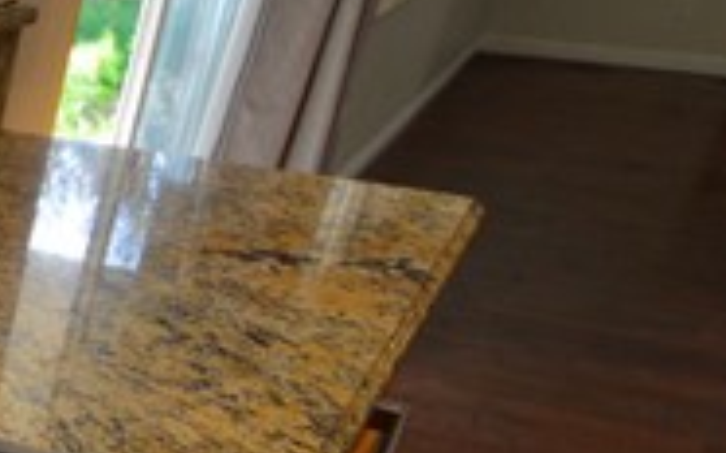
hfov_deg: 24.1
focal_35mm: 58
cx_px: -464
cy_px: 611
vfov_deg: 20.3
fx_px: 1142
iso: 400
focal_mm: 11
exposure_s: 1/80
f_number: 4.5
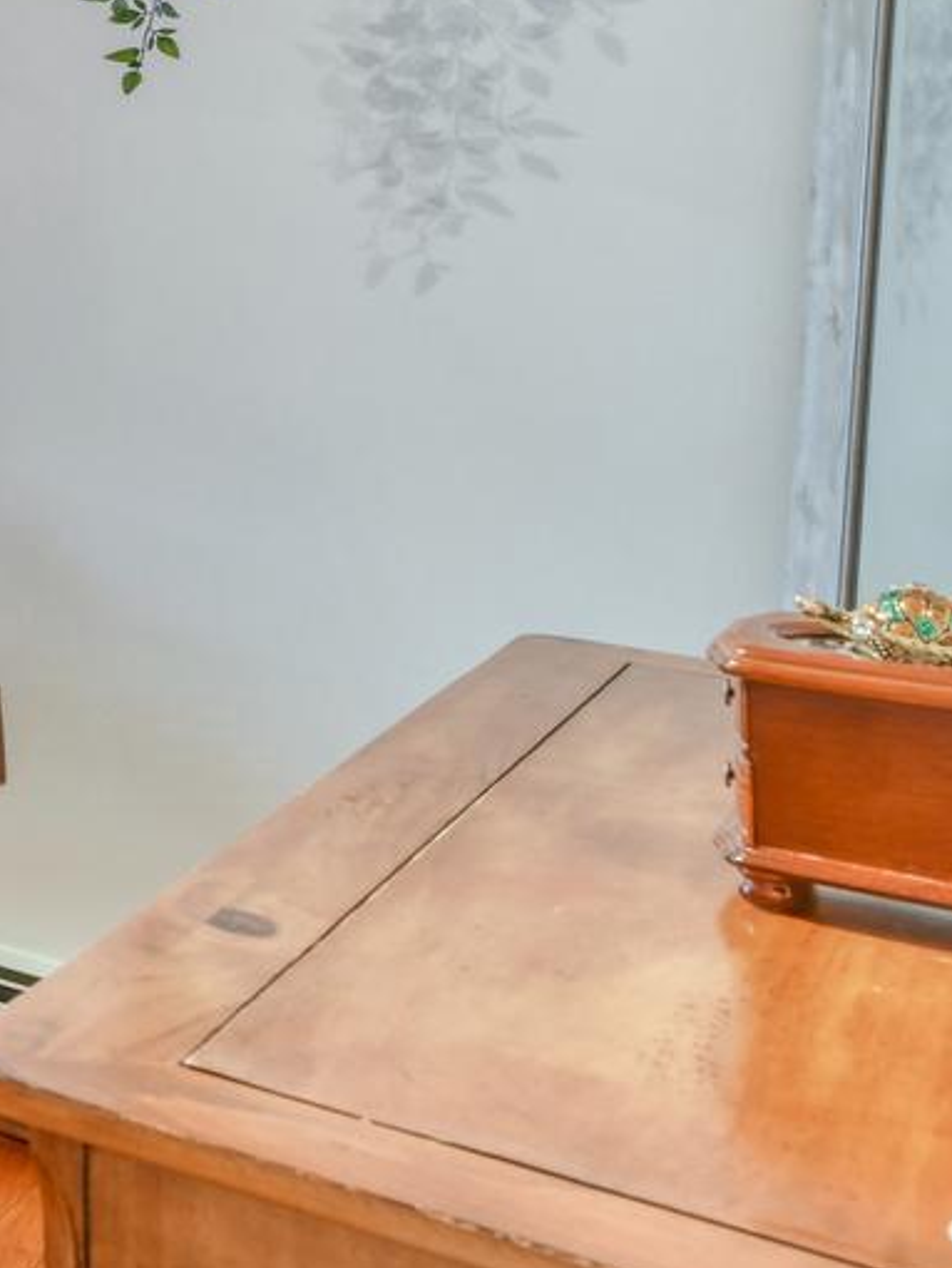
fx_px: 1978
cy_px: 113
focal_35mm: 54
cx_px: -1355
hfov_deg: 15.0
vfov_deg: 33.5
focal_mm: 14
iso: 400
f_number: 8
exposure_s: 1/100
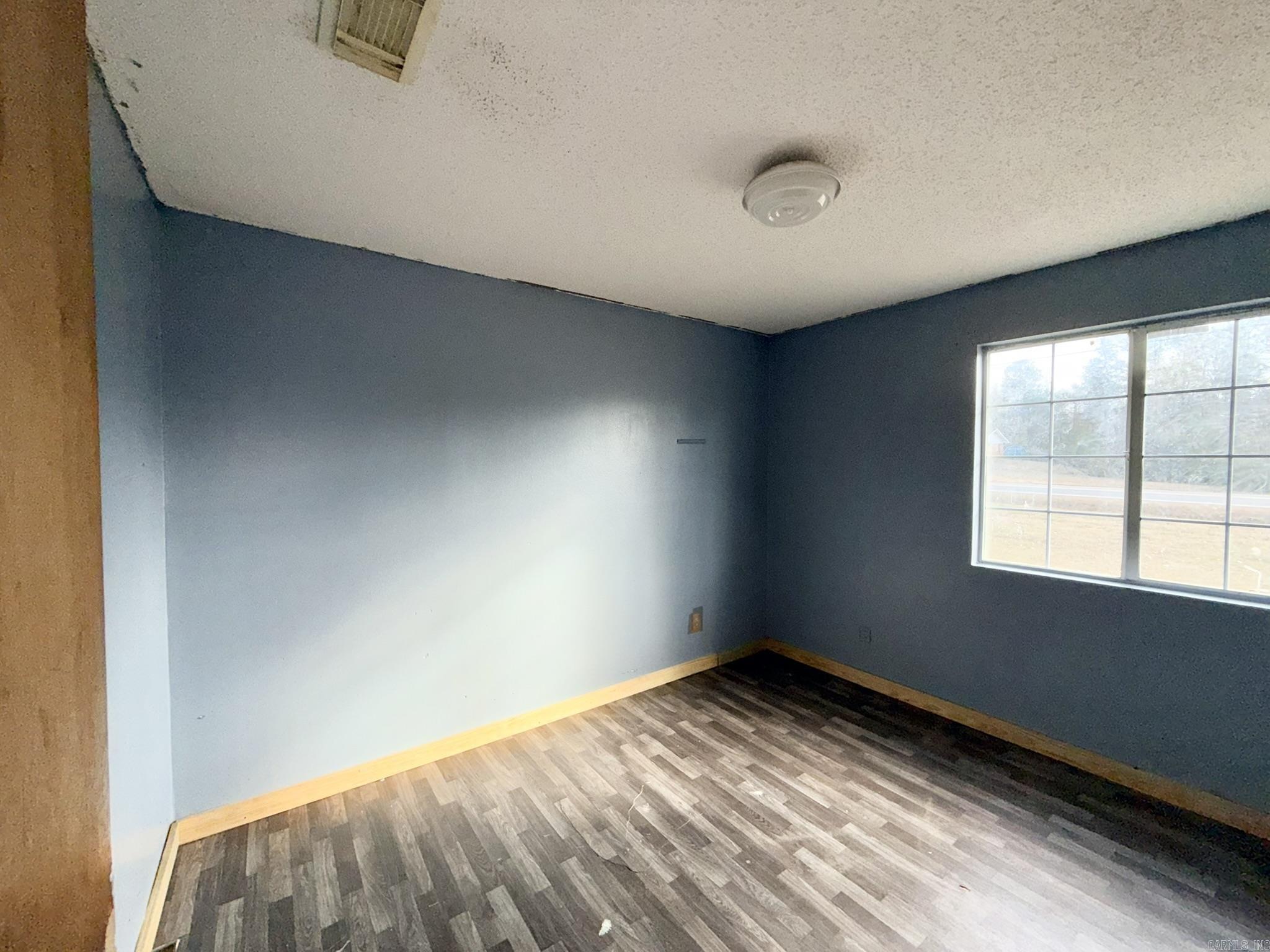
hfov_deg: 102.1
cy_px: 476
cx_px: 635
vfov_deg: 85.7
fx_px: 514
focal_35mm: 14
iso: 32
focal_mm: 2.22
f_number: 2.2
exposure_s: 1/122
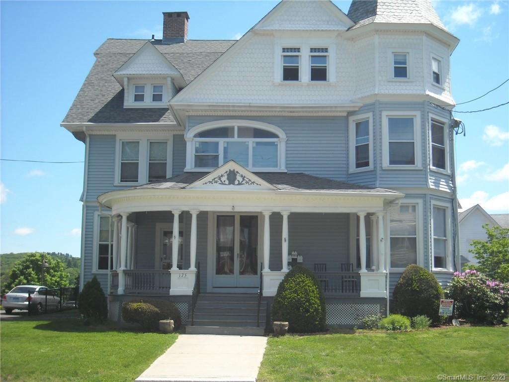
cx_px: 254
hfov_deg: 38.9
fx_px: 721
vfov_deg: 29.7
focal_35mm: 49
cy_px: 191
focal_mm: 7.92
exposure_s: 1/161
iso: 64
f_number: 6.3
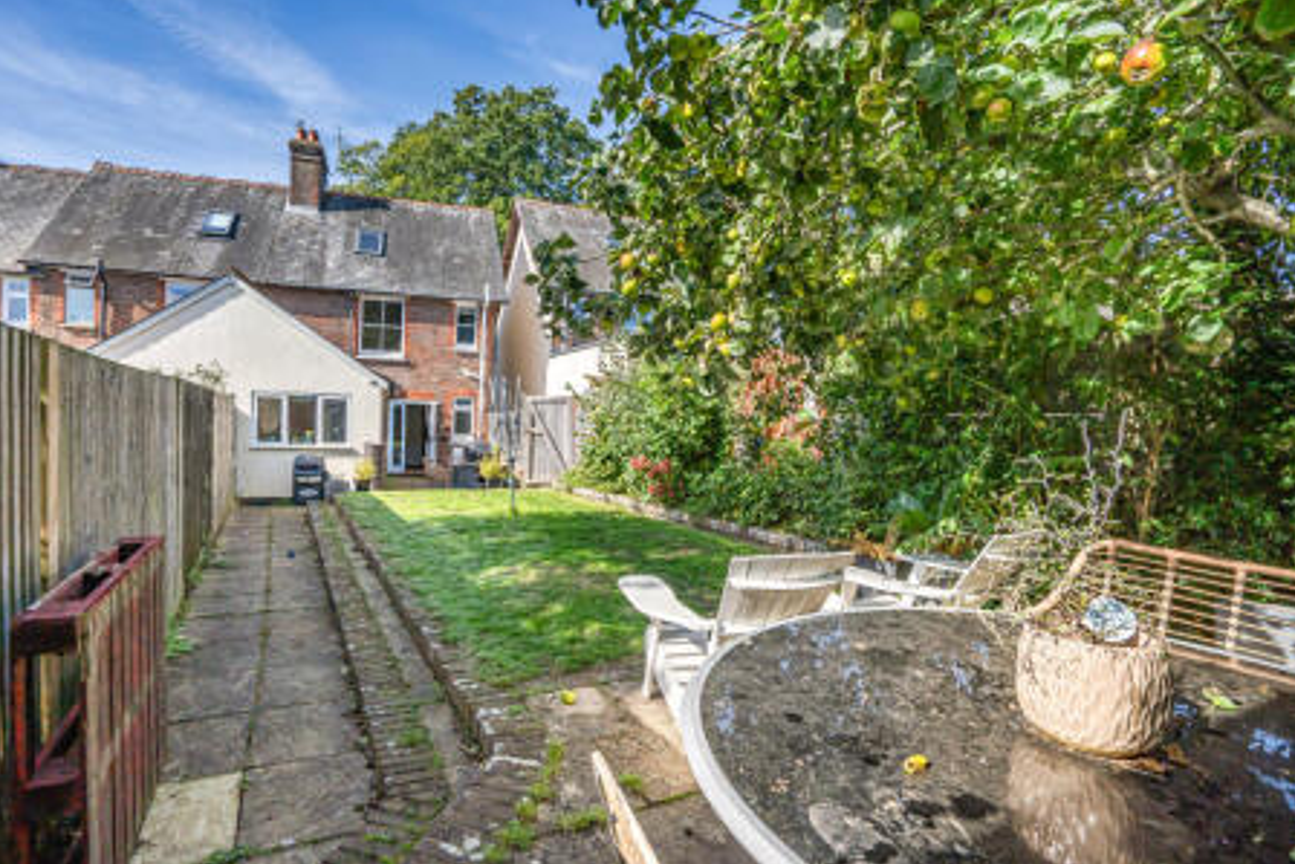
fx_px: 612
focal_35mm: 17
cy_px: 423
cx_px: 613
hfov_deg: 93.2
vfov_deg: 70.5
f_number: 7.1
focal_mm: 16
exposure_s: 1/1600
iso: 400
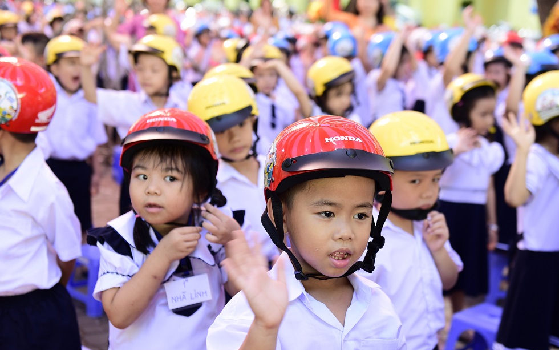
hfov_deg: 38.9
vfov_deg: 24.9
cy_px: 186
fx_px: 792
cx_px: 281
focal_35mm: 52
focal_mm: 50
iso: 640
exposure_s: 1/100
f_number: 3.2
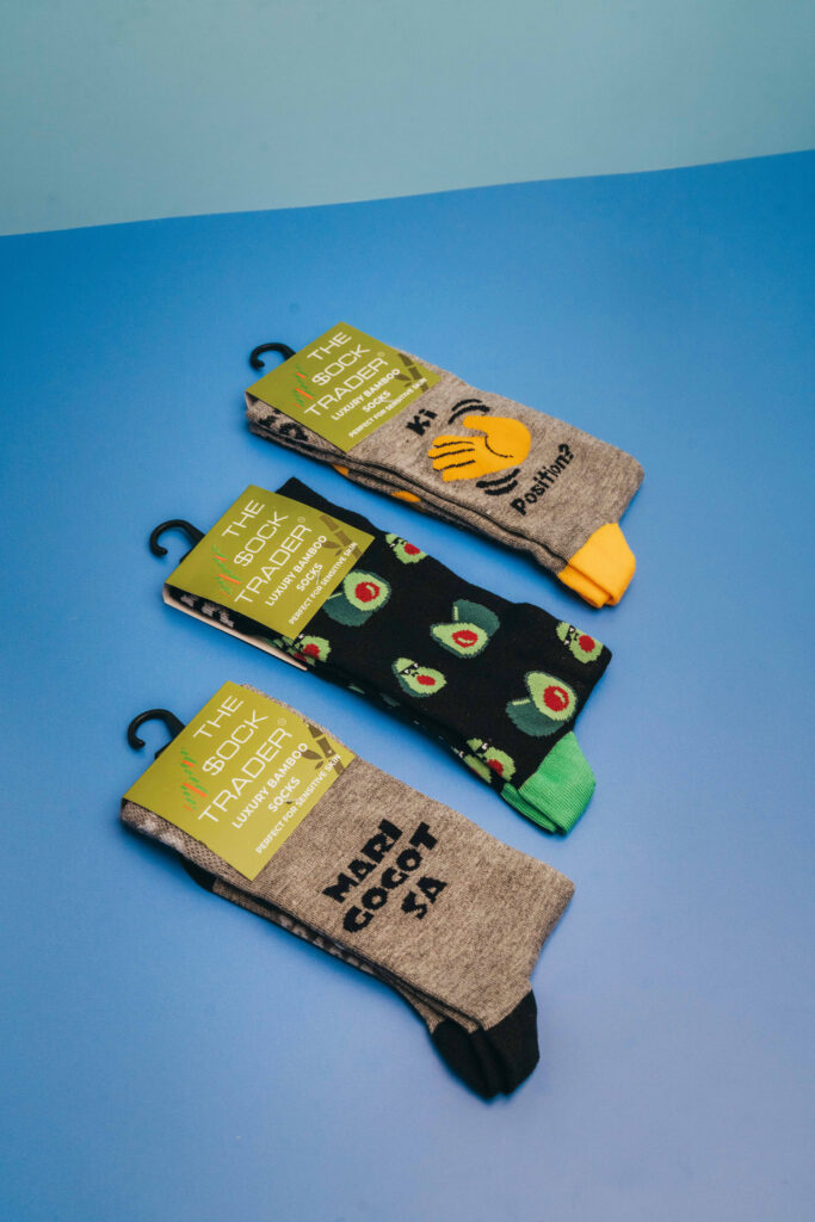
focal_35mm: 50
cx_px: 408
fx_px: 1697
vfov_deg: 39.6
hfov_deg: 27.0
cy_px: 611
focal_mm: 50
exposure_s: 1/160
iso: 1600
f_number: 10
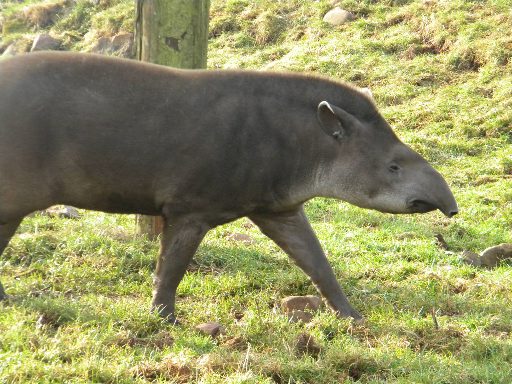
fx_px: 2189
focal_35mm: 148
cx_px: 256
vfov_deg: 10.0
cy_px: 192
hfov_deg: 13.3
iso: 400
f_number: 5
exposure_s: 1/318
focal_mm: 26.8
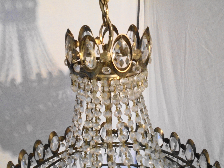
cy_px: 84
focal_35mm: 43
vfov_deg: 33.6
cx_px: 112
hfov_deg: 43.9
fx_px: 278
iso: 400
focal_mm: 7.8
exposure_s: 1/25
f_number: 4.5
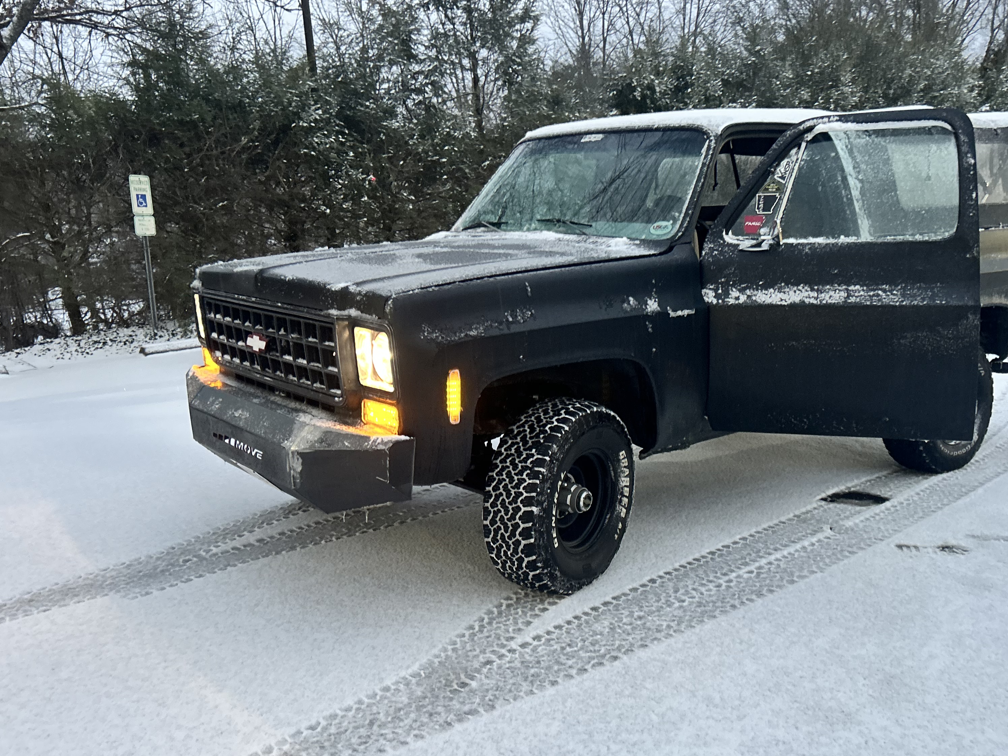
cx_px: 539
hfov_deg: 52.6
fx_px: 1019
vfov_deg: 40.7
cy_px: 393
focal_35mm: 35
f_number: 1.5
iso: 160
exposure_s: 1/60
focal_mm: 5.7
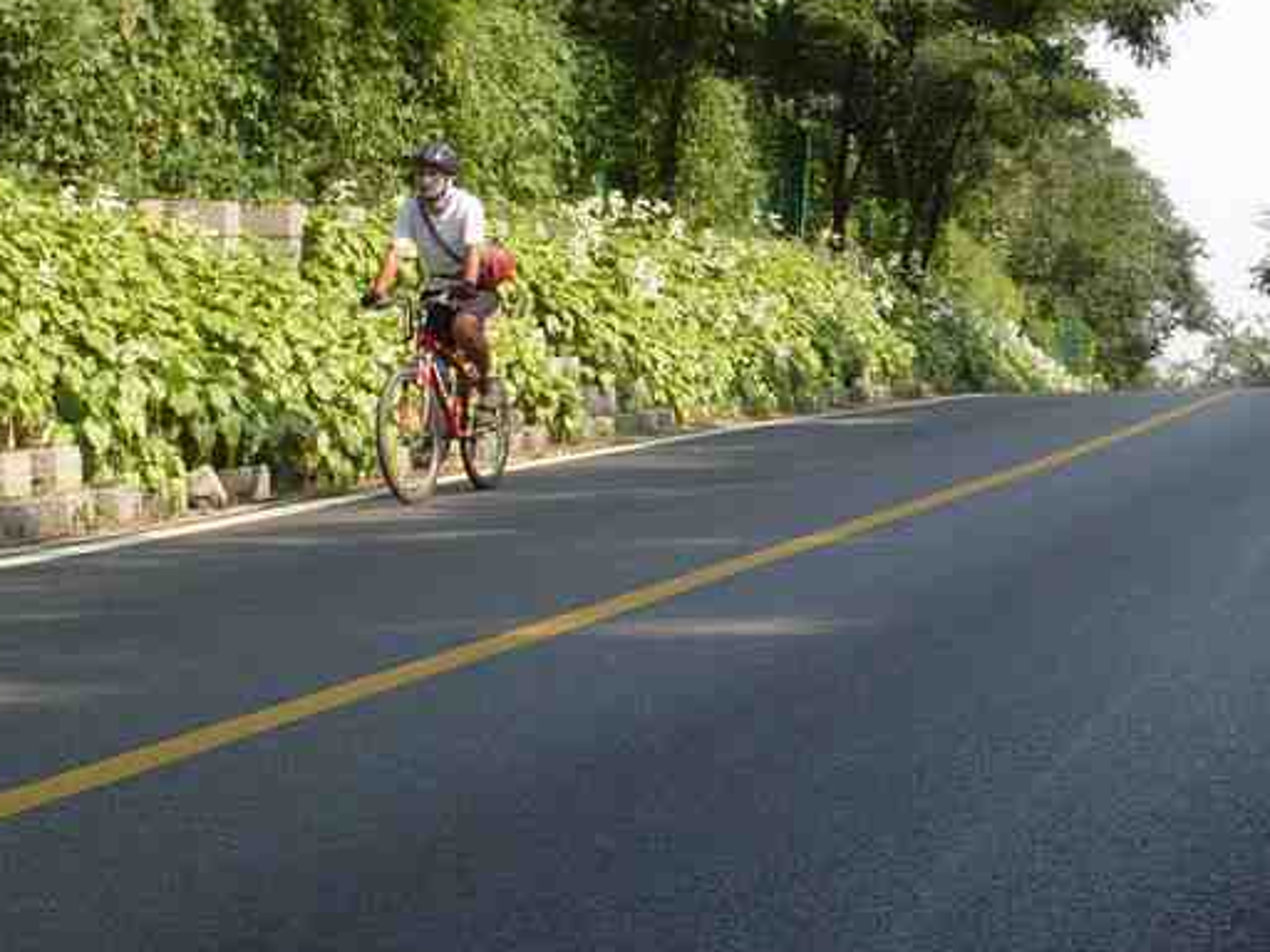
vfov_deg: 16.7
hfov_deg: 22.0
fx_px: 3229
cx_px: 992
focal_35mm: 88
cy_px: 278
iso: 80
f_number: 4.7
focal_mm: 9.9
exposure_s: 1/250
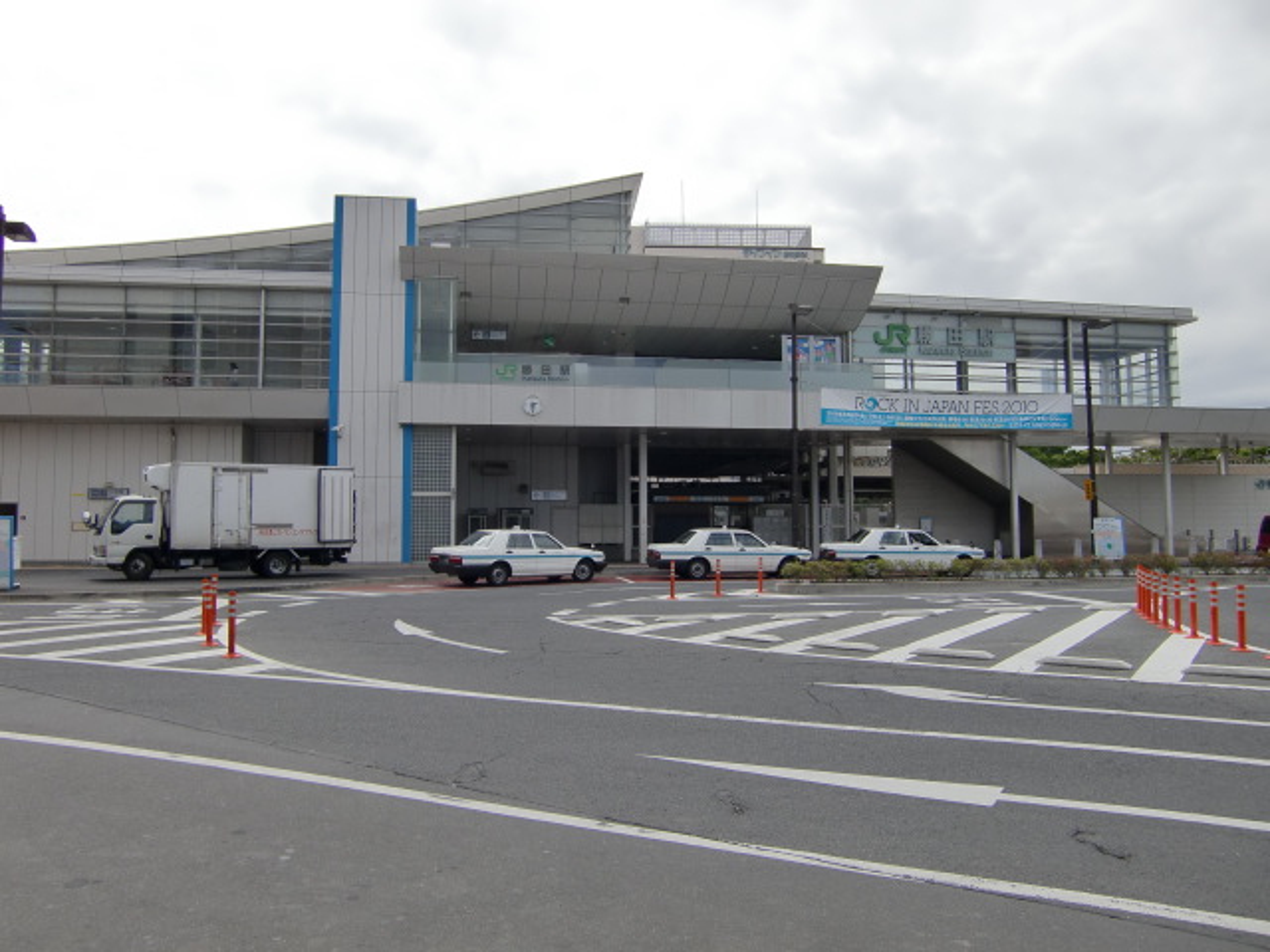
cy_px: 476
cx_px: 635
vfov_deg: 49.7
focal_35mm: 28
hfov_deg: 63.4
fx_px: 1027
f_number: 7
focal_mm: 4.9
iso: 64
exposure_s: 1/320
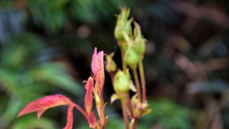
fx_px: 3090
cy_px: 113
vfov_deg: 2.4
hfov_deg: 4.2
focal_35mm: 509
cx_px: 70
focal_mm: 200
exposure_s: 1/30
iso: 560
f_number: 9
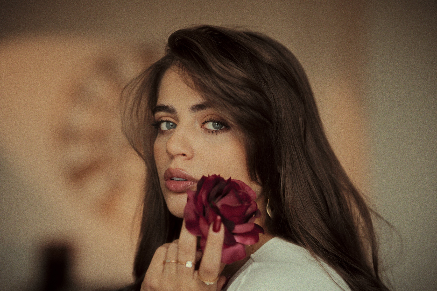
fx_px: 1032
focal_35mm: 85
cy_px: 146
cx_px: 218
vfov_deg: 16.1
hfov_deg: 23.9
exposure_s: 1/250
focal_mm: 85
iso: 200
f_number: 2.5
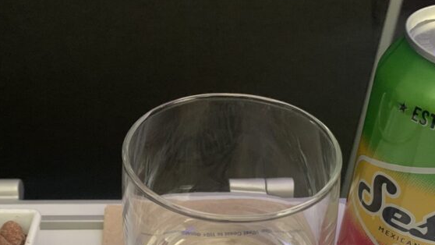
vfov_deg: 22.2
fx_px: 600
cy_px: 243
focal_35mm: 52
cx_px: 216
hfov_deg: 39.9
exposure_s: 1/30
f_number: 1.8
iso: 400
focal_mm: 4.25
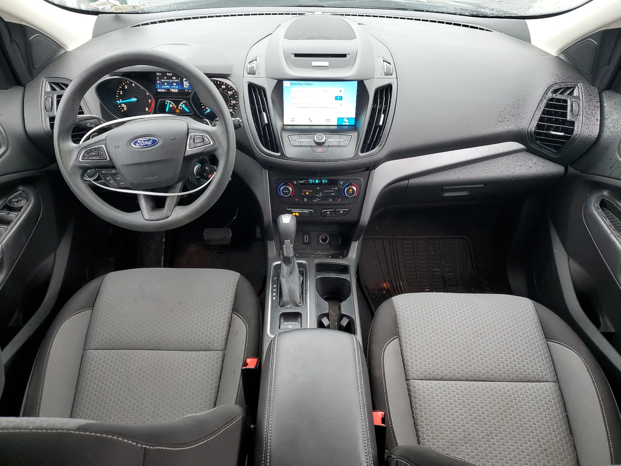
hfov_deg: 67.3
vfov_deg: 53.1
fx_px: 466
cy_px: 233
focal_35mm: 26
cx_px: 310
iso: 65
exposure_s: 1/60.2
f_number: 1.5
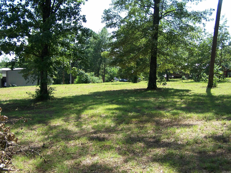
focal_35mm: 38
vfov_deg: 37.7
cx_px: 116
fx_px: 254
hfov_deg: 49.0
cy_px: 86
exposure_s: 1/400
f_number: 2.8
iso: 80
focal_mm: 6.3
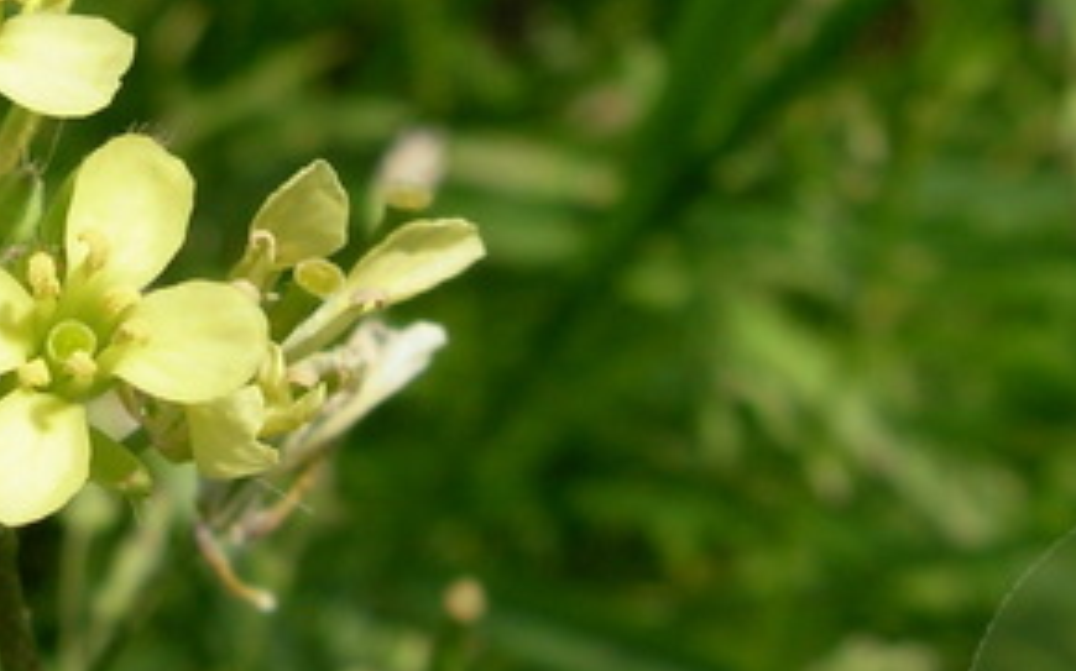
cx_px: 78
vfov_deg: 11.7
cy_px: 41
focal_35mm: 111
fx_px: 3254
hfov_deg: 18.4
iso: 79
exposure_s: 1/542
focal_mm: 6.3
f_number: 4.9
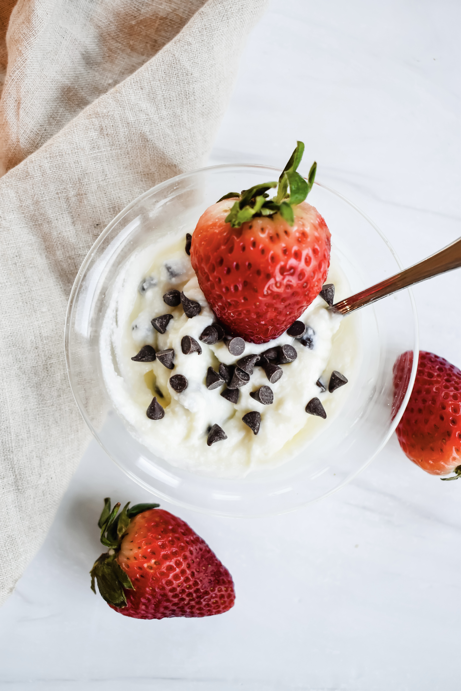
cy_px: 346
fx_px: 922
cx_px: 230
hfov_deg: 28.1
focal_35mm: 48
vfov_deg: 41.1
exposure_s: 1/60
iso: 900
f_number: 4.5
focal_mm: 32
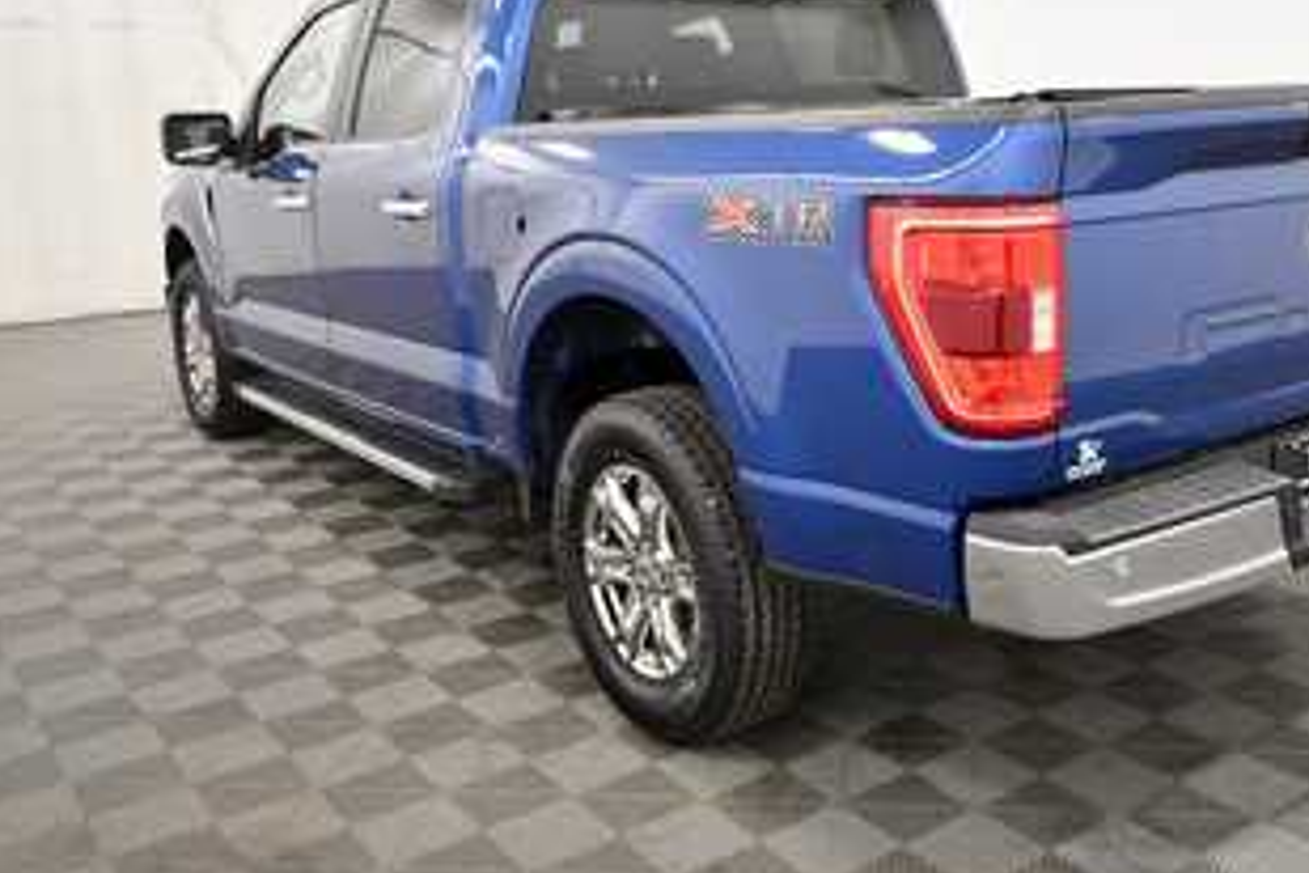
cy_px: 337
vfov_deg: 37.7
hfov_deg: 53.7
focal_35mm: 35
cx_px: 835
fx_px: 1273
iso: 1600
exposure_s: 1/125
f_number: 5.6
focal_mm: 18
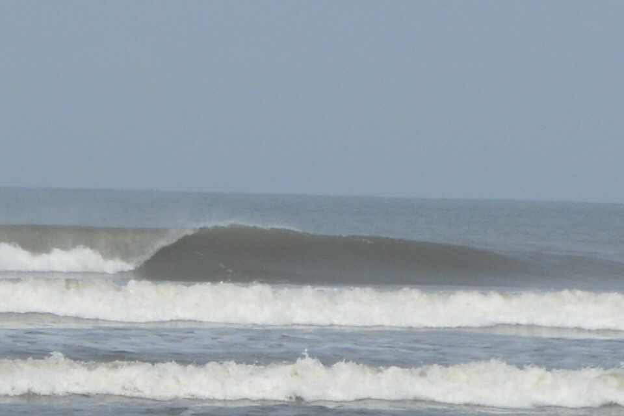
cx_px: 312
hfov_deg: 28.1
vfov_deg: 18.9
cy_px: 208
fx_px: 1248
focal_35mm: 72
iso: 320
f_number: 7.1
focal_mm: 48
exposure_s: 1/2000
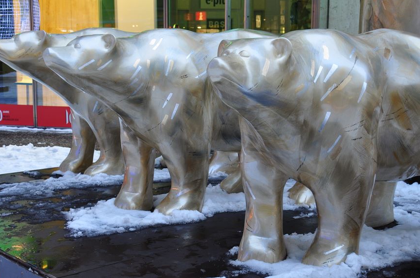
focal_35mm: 63
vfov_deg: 21.6
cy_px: 134
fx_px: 729
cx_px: 201
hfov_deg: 32.1
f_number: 6.3
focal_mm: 35
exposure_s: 1/15
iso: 450
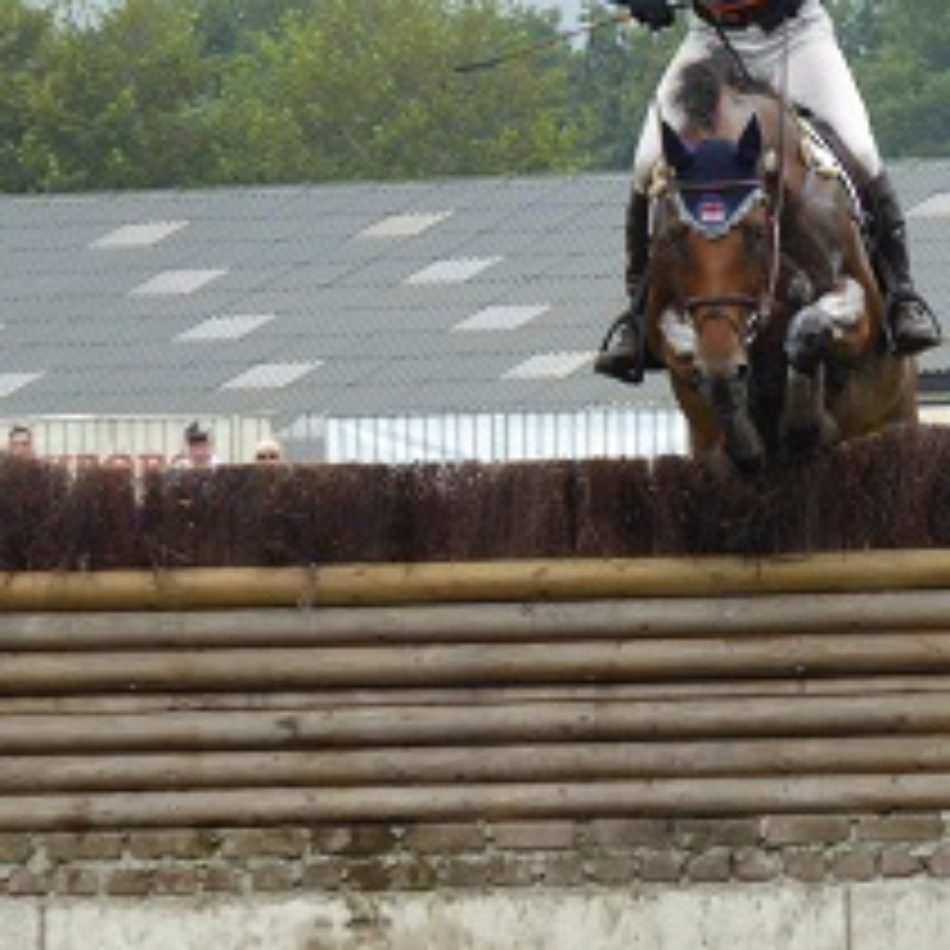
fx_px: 16705
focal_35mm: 538
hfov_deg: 3.3
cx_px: 783
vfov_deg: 3.3
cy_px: 416
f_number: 5.6
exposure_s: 1/160
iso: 100
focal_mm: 41.4
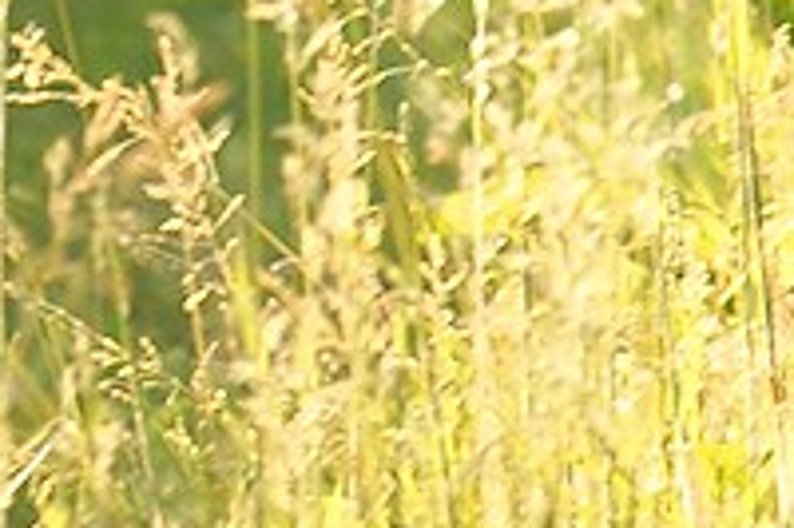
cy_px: 373
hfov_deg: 0.7
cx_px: -1131
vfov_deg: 0.5
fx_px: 62100
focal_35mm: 2818
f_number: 7.1
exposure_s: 1/80
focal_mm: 300
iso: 100
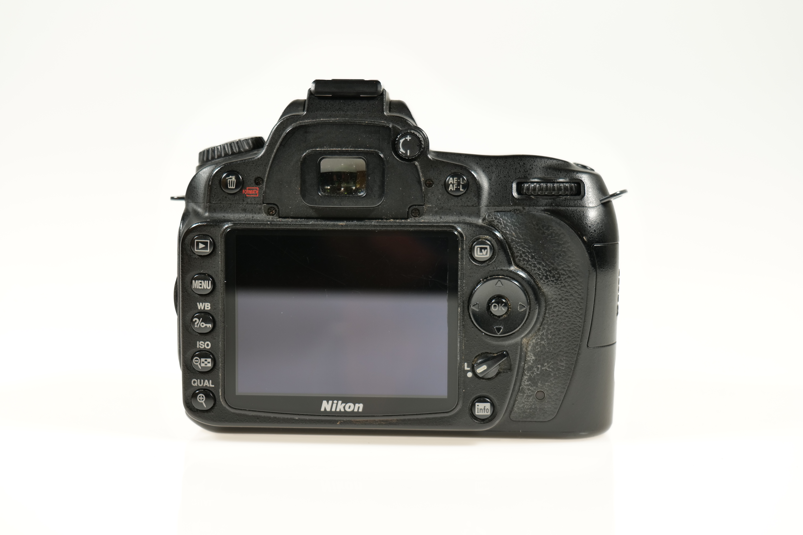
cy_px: 268
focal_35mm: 60
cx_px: 402
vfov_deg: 22.6
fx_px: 1338
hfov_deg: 33.4
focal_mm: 60
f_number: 5.6
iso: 400
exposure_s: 1/60
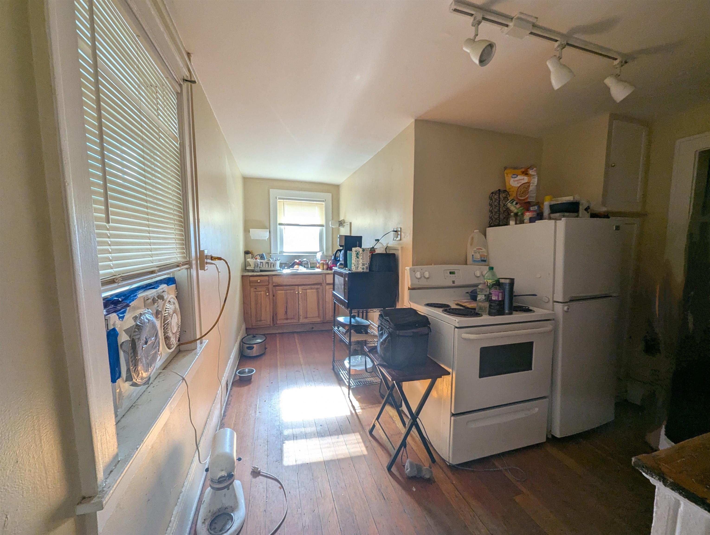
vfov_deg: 90.1
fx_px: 267
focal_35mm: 13
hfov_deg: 106.1
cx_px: 355
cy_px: 268
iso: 87
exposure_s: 1/54.7
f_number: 2.2
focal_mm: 1.95
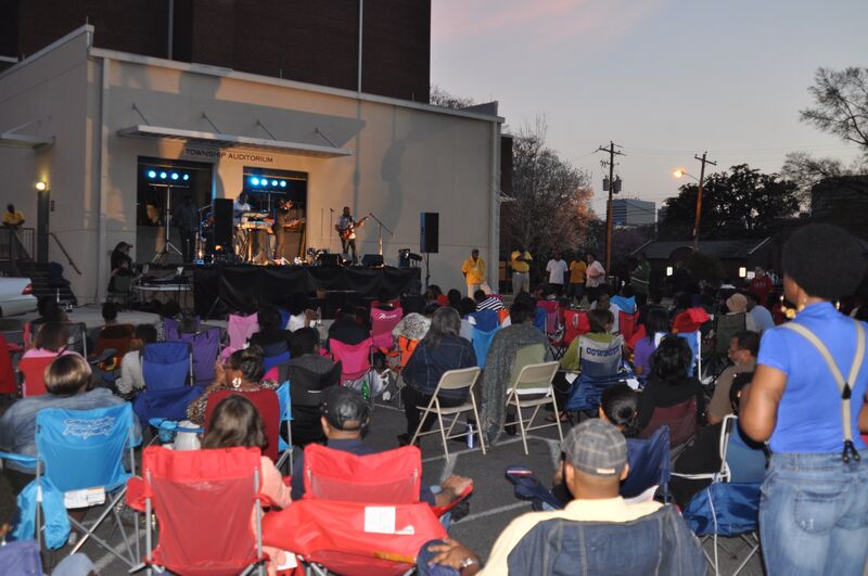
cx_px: 434
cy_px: 288
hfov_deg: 53.2
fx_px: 867
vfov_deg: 36.8
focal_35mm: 36
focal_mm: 24
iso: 400
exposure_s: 1/60
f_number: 3.5
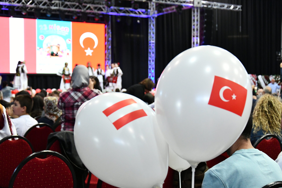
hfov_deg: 35.1
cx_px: 141
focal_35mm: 57
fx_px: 446
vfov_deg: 23.8
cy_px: 94
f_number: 4.5
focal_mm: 38
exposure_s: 1/320
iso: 5000
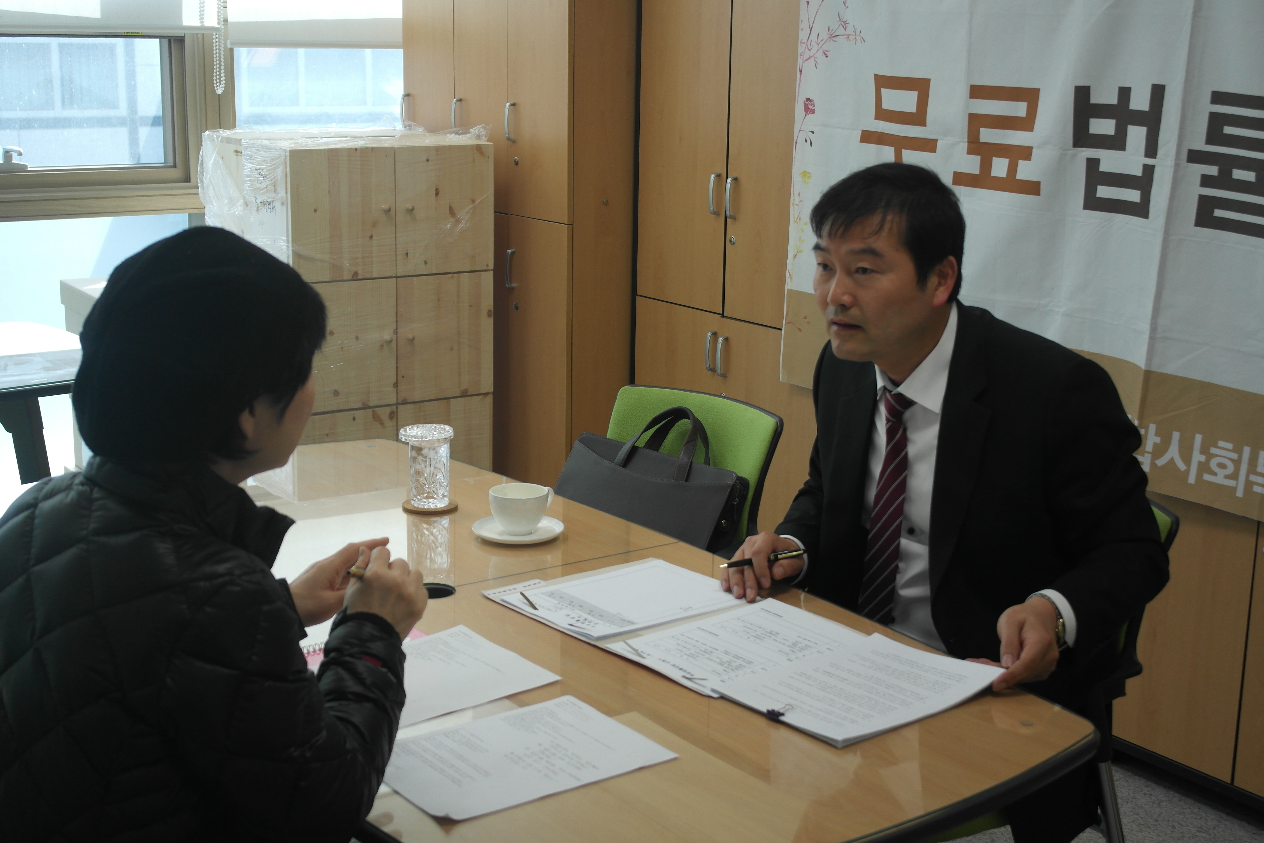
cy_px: 422
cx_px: 632
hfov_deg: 40.3
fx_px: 1720
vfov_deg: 27.5
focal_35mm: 49
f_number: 4.5
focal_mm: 32
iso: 400
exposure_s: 1/125
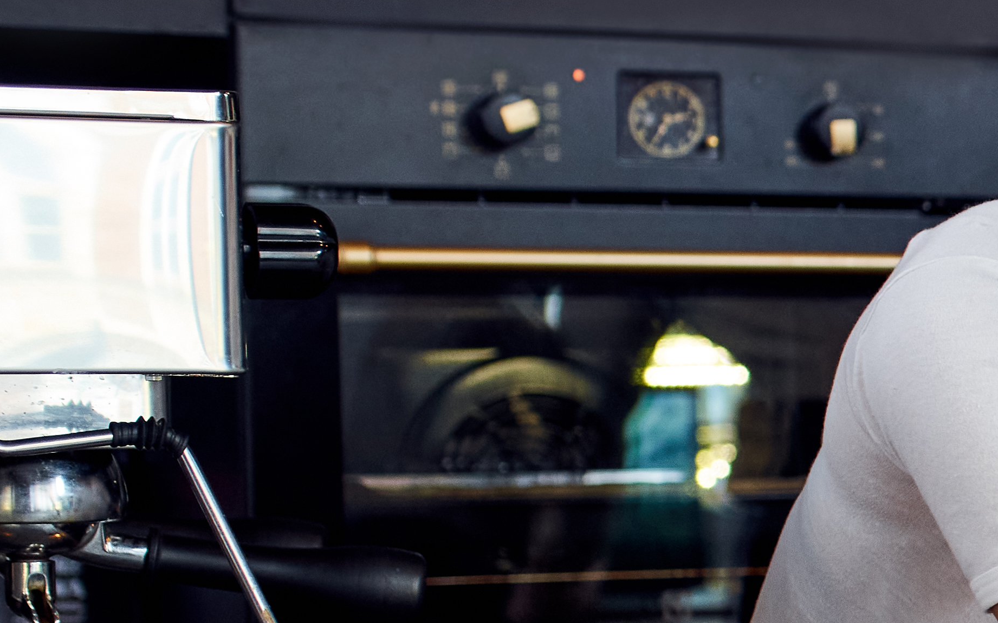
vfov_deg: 8.4
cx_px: 2066
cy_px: 693
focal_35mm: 154
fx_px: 4188
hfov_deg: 12.0
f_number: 2.8
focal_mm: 35
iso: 640
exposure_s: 1/80
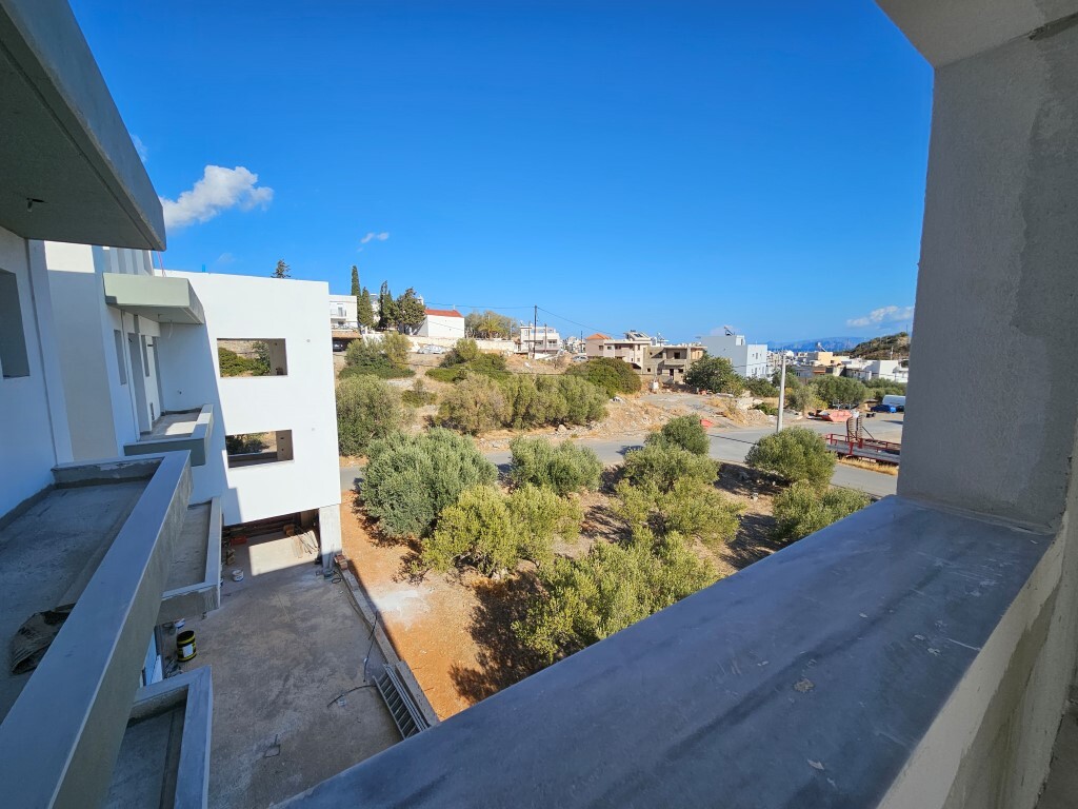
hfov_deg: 106.2
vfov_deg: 89.9
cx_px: 539
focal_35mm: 13
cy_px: 404
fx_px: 405
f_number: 2.2
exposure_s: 1/3100
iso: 50
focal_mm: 2.2
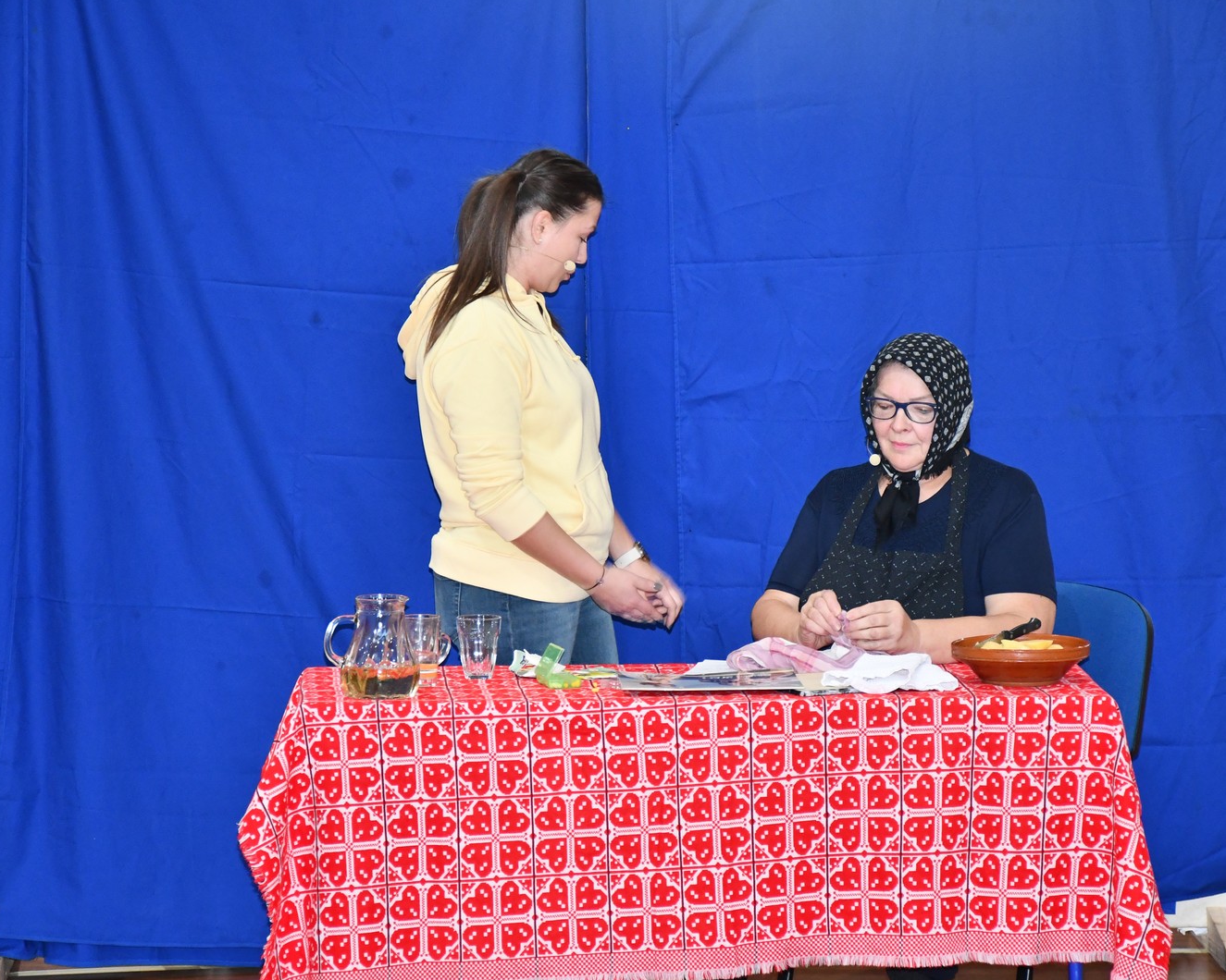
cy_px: 490
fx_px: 4935
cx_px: 614
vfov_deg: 11.4
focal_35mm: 136
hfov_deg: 14.2
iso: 2200
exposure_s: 1/60
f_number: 5.3
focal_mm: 80
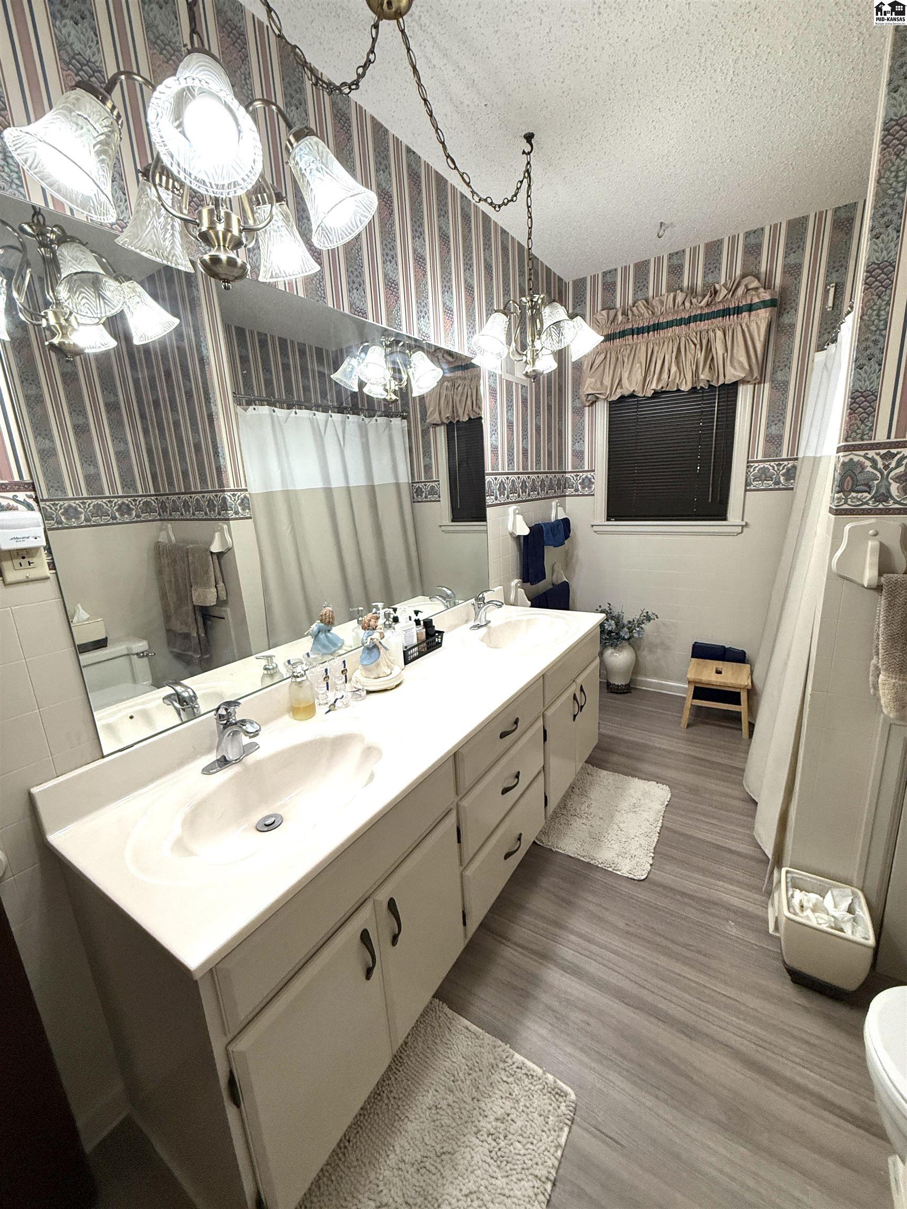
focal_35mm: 14
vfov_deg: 102.1
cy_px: 604
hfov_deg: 85.7
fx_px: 489
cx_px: 454
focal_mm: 2.22
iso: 250
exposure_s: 1/120
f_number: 2.2
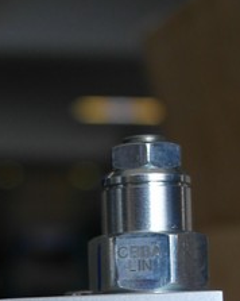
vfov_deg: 12.5
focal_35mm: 145
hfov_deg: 10.6
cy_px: 471
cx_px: 64
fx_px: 1289
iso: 400
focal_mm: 28
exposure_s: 1/80
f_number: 4
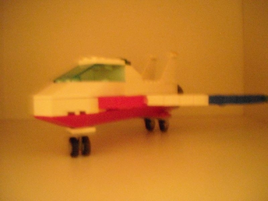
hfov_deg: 52.6
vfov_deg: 40.7
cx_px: 134
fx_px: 271
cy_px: 100
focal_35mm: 35
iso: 1000
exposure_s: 1
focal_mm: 5.7
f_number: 2.8
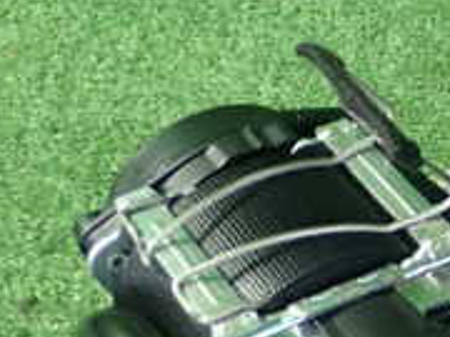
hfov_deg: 14.2
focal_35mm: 127
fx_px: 1651
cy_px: 339
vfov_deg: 11.6
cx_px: 728
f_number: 2.7
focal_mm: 6.86
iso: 800
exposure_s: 1/10
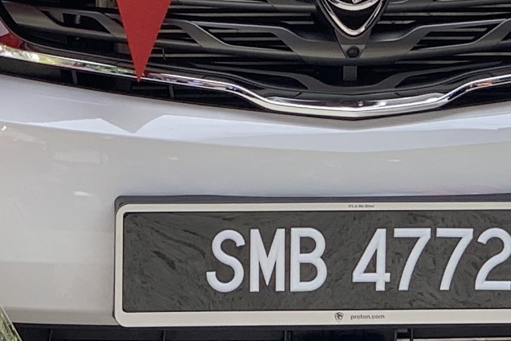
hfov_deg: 7.3
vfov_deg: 4.8
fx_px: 4004
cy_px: -169
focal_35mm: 282
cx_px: 264
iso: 16
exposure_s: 1/320
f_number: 2.4
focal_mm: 6
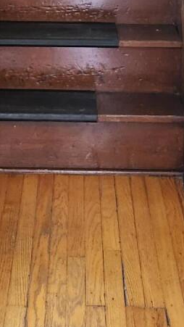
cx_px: 44
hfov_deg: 10.9
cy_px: -12
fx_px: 962
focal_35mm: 111
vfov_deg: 18.7
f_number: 1.8
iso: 160
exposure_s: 1/120
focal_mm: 5.4
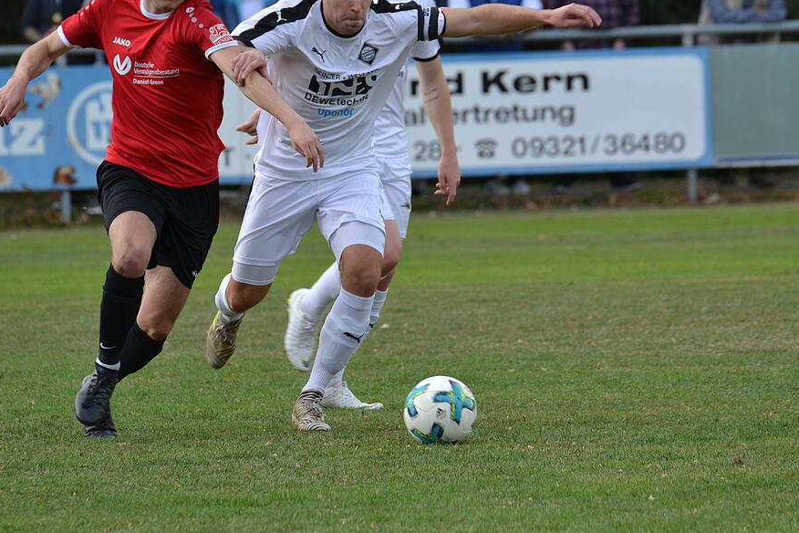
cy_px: 208
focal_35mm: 555
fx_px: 12317
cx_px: 395
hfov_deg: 3.7
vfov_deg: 2.5
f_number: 5.6
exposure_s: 1/500
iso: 500
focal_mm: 300
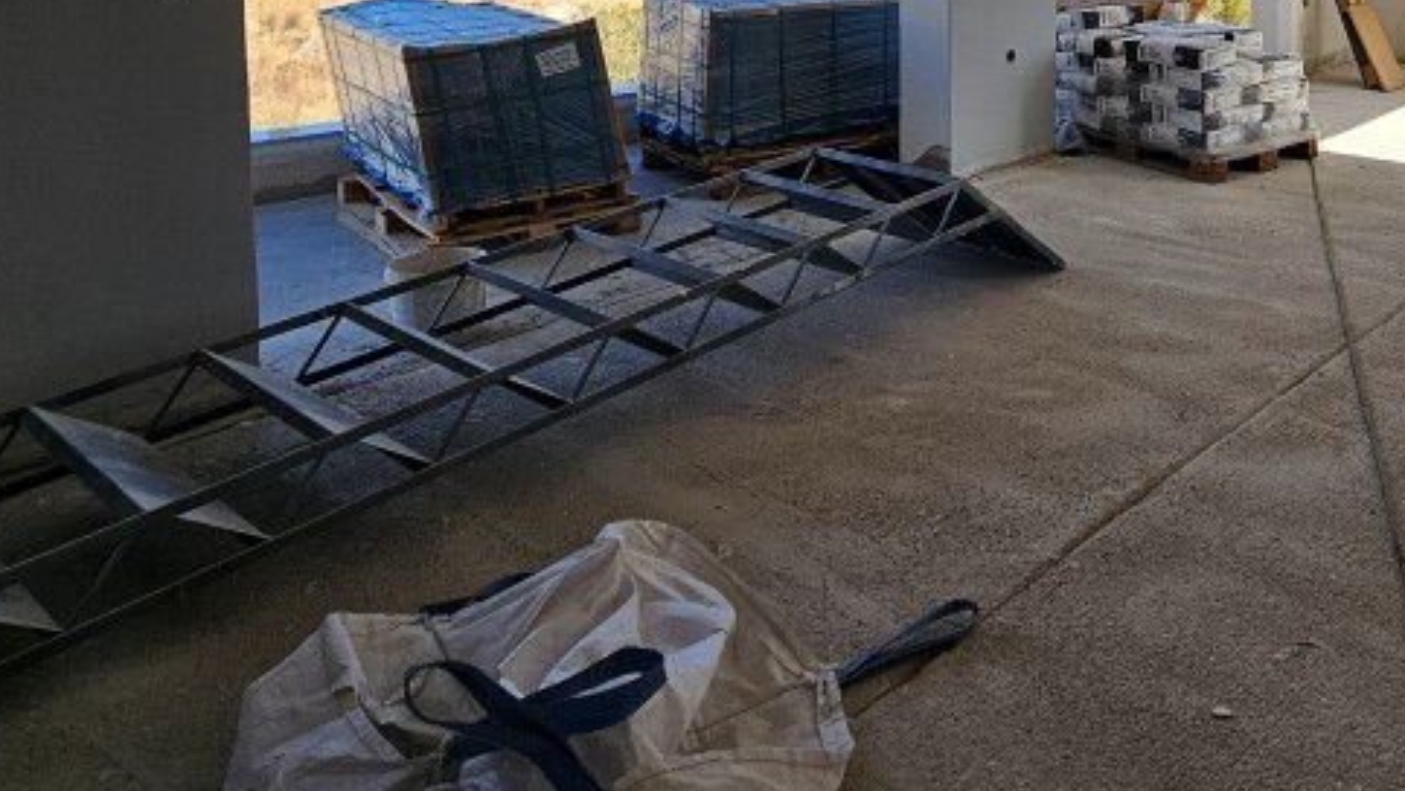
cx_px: 1123
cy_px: -20
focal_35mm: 30
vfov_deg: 34.9
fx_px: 1118
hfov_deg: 59.3
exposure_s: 1/748
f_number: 2.2
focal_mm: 2.2
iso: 50
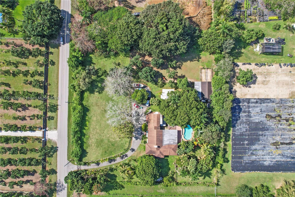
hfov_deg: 78.6
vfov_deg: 57.2
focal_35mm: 22
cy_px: 98
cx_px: 148
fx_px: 180
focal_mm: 8.38
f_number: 2.8
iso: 100
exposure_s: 1/1000
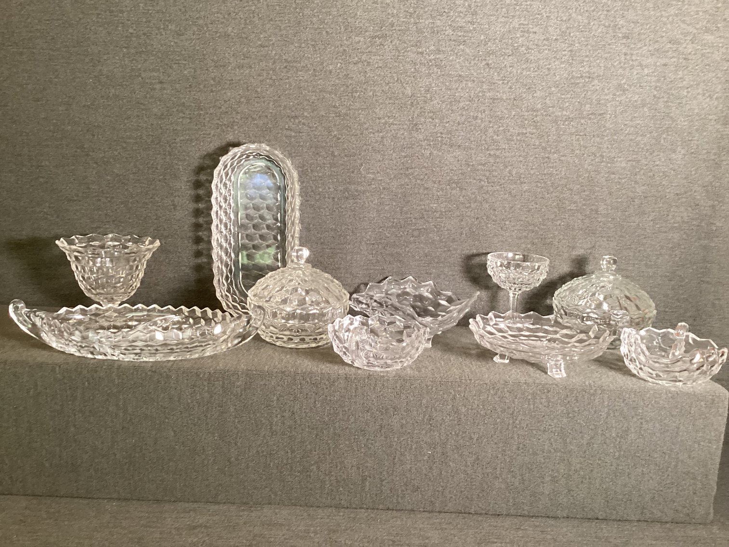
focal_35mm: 31
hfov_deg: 58.3
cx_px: 364
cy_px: 274
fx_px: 653
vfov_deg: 45.4
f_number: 2.4
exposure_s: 1/60
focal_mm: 3.3
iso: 320
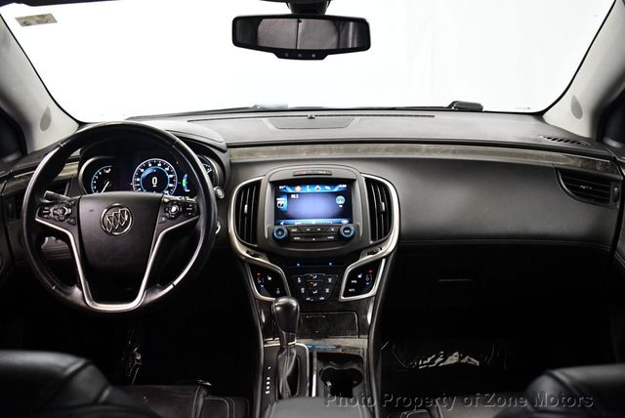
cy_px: 209
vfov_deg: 36.9
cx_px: 312
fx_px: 626
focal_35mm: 36
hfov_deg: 53.1
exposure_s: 1/100
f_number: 3.5
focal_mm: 18
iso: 3200
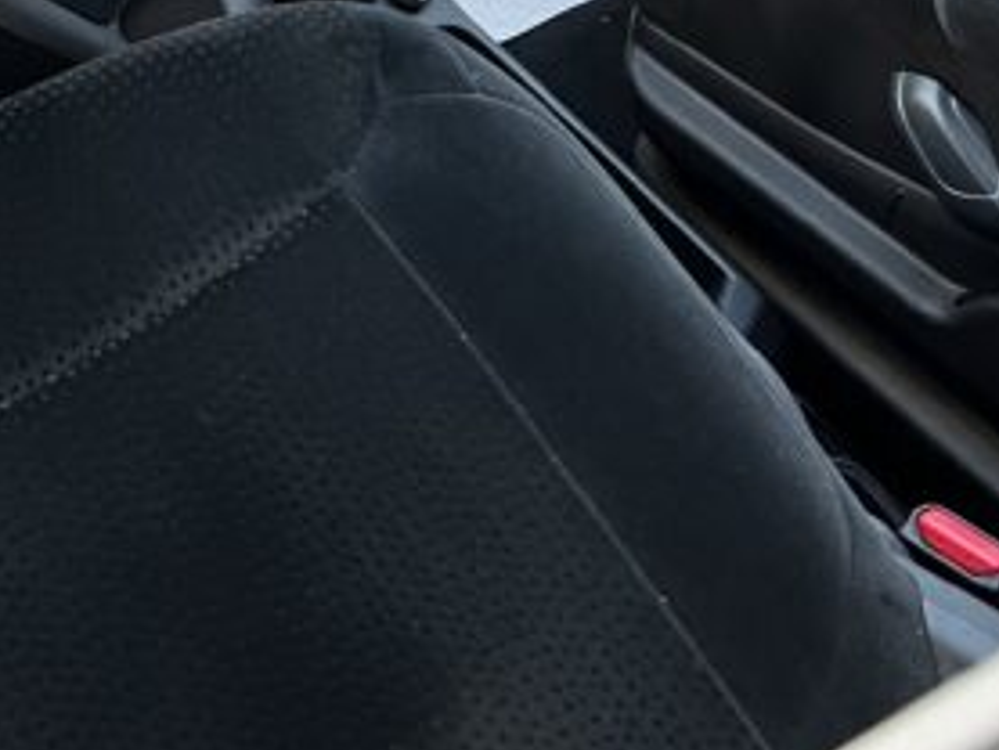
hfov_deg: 24.1
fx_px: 2165
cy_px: -274
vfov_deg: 18.1
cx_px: -130
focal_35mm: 75
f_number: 1.5
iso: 160
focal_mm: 5.7
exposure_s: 1/60
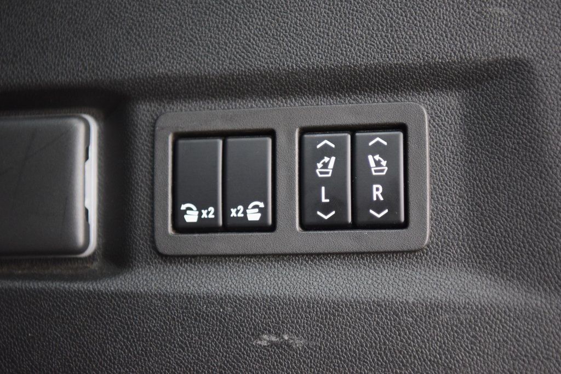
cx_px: 280
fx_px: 1403
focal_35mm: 90
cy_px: 187
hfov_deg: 22.6
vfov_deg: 15.2
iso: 1600
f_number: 2.8
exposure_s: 1/5
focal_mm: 60
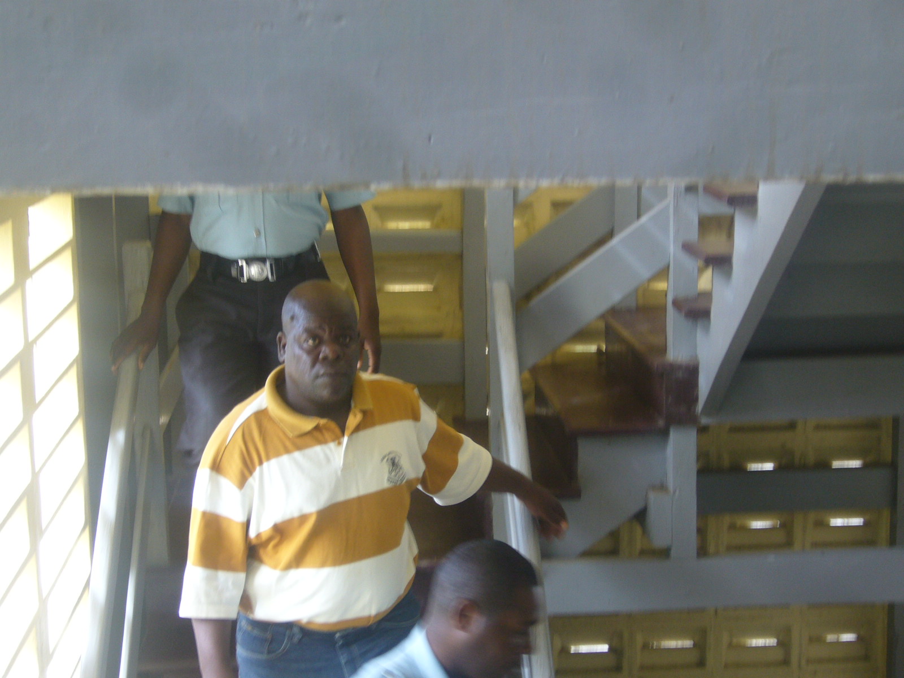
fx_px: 1724
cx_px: 452
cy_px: 339
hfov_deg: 29.4
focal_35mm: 66
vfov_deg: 22.3
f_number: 3.9
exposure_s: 1/30
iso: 100
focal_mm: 10.9
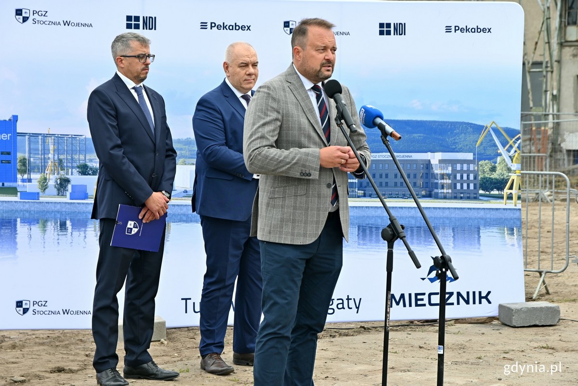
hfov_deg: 19.5
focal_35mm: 105
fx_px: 1686
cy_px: 193
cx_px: 289
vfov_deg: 13.0
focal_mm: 70
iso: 100
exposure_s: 1/160
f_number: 5.6
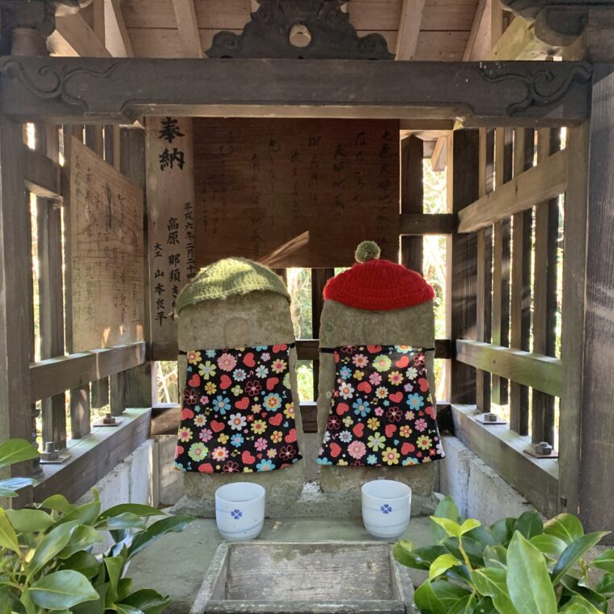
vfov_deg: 52.5
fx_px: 622
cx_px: 310
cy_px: 331
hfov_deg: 52.5
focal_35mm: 31
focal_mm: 4.25
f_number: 1.8
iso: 400
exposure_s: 1/60
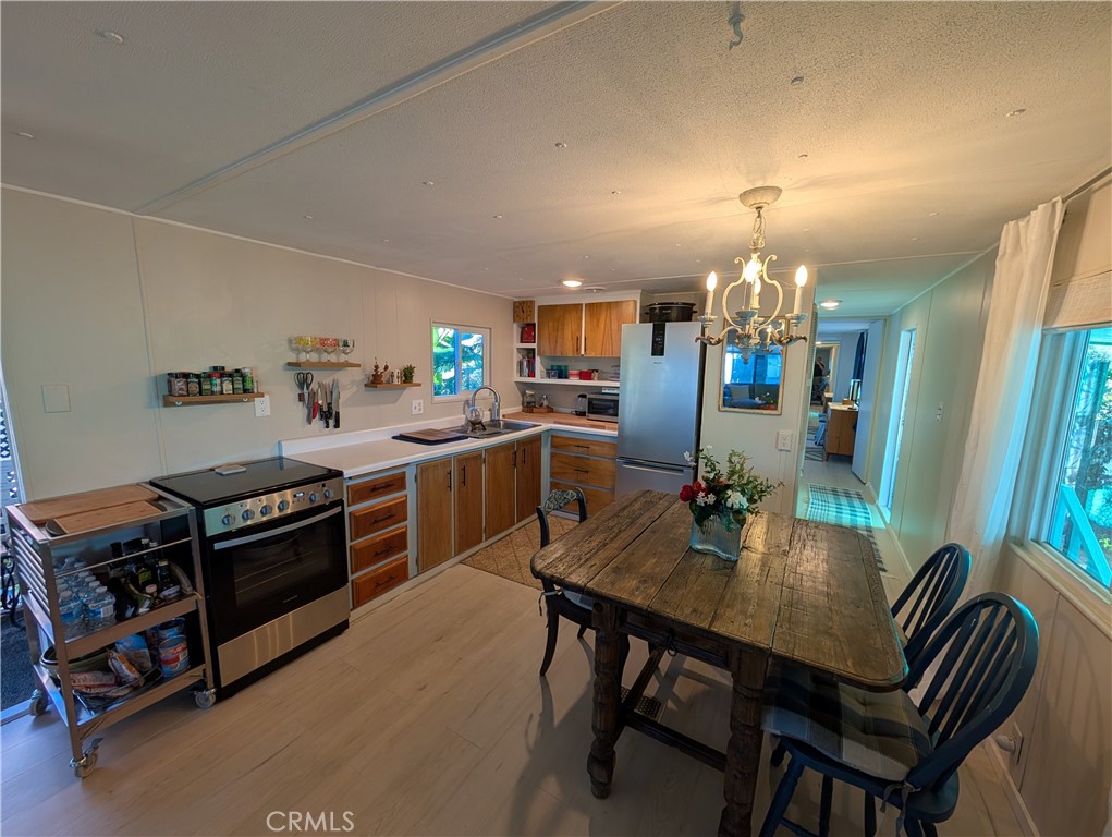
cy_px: 418
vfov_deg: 94.6
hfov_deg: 110.5
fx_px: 386
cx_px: 556
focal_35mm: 12
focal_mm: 2.02
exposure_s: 1/120
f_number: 1.7
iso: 96
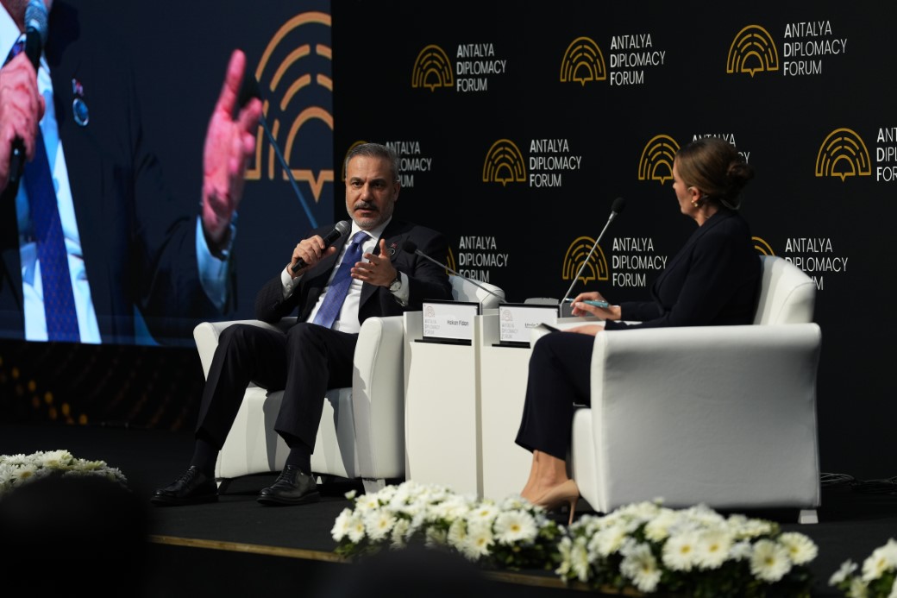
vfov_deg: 6.9
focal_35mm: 200
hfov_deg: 10.3
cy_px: 299
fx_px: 4982
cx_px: 448
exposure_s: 1/200
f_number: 3.5
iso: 1000
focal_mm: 200
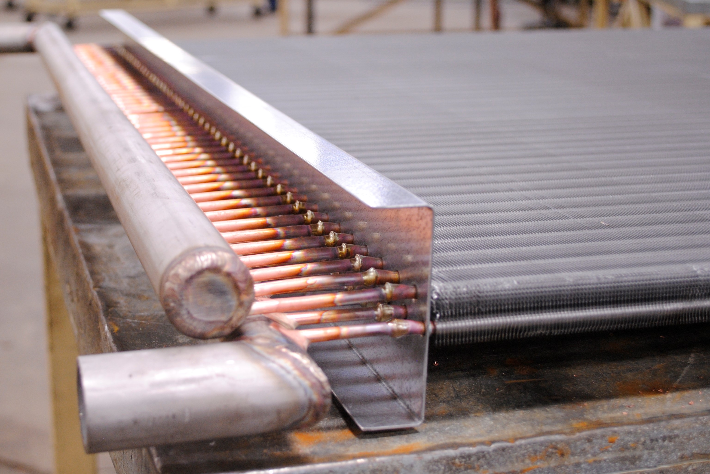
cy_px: 237
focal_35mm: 45
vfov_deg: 29.9
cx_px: 355
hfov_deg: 43.6
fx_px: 887
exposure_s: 1/10
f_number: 4.5
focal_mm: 30
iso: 400
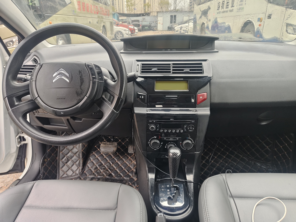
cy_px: 111
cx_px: 148
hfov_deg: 73.9
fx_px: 197
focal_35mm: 23
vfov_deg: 58.9
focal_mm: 5.56
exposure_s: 1/100
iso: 743
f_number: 1.88
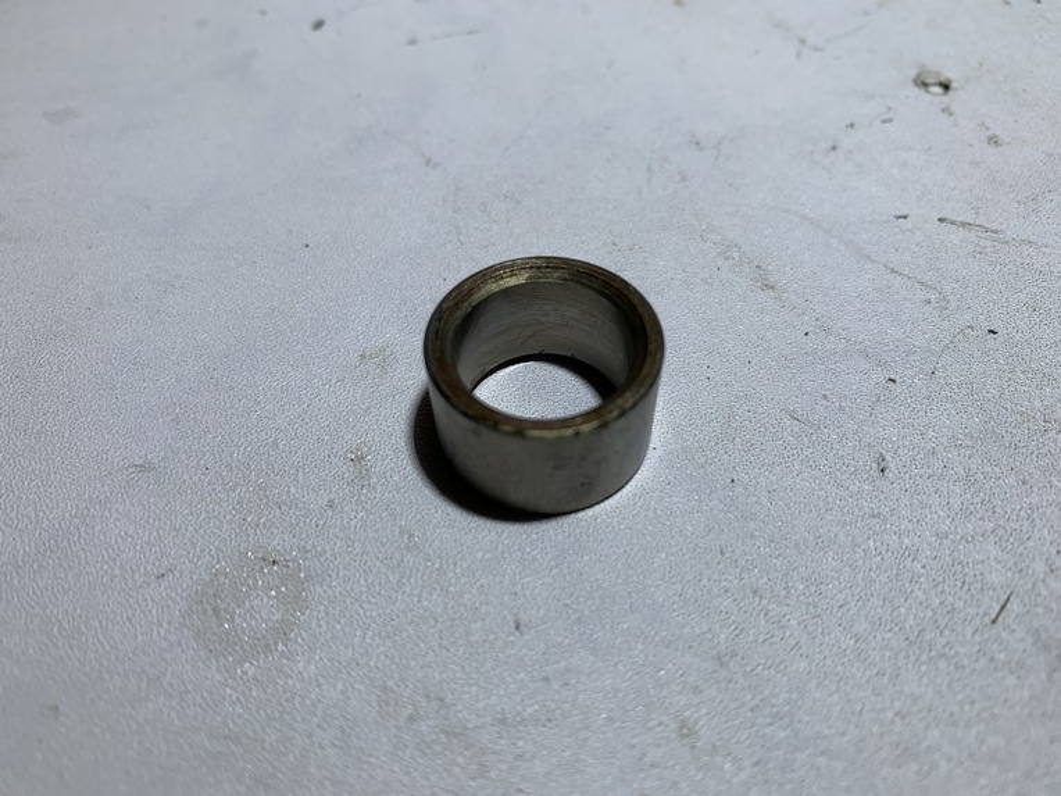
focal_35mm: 26
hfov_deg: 67.3
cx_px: 530
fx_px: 797
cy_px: 398
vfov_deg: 53.1
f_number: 1.8
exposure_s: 1/230
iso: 25
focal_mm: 4.25
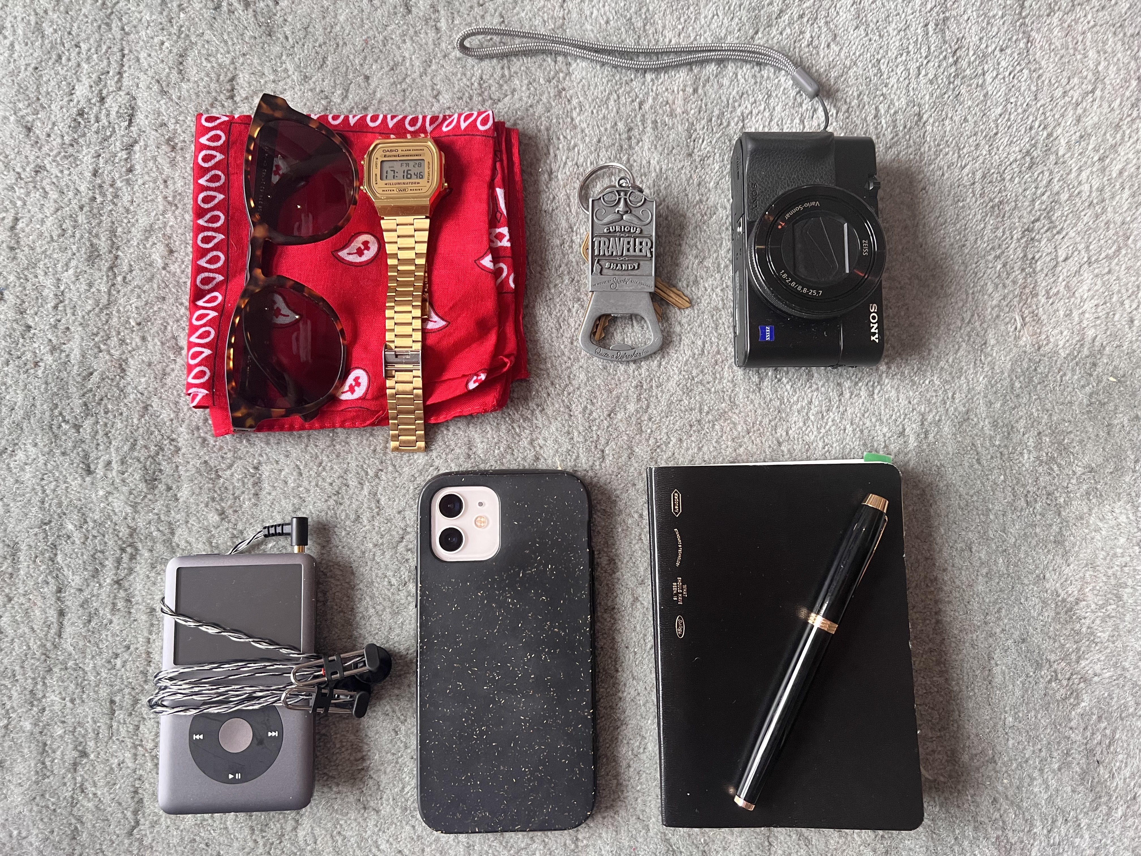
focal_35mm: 26
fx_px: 857
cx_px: 570
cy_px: 428
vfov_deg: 53.1
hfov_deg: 67.3
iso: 200
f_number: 1.5
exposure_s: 1/60
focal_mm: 5.7
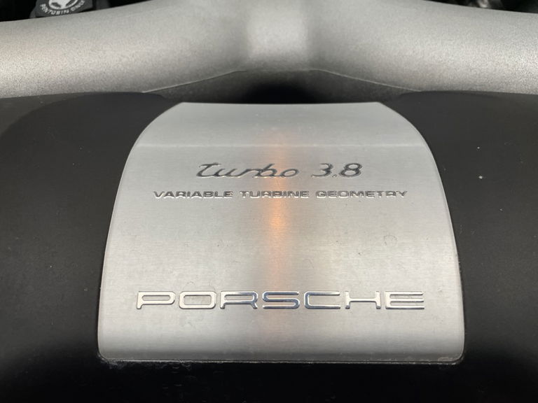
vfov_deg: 53.1
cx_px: 269
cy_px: 202
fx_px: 404
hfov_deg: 67.3
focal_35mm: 26
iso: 100
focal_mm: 4.2
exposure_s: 1/100
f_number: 1.6
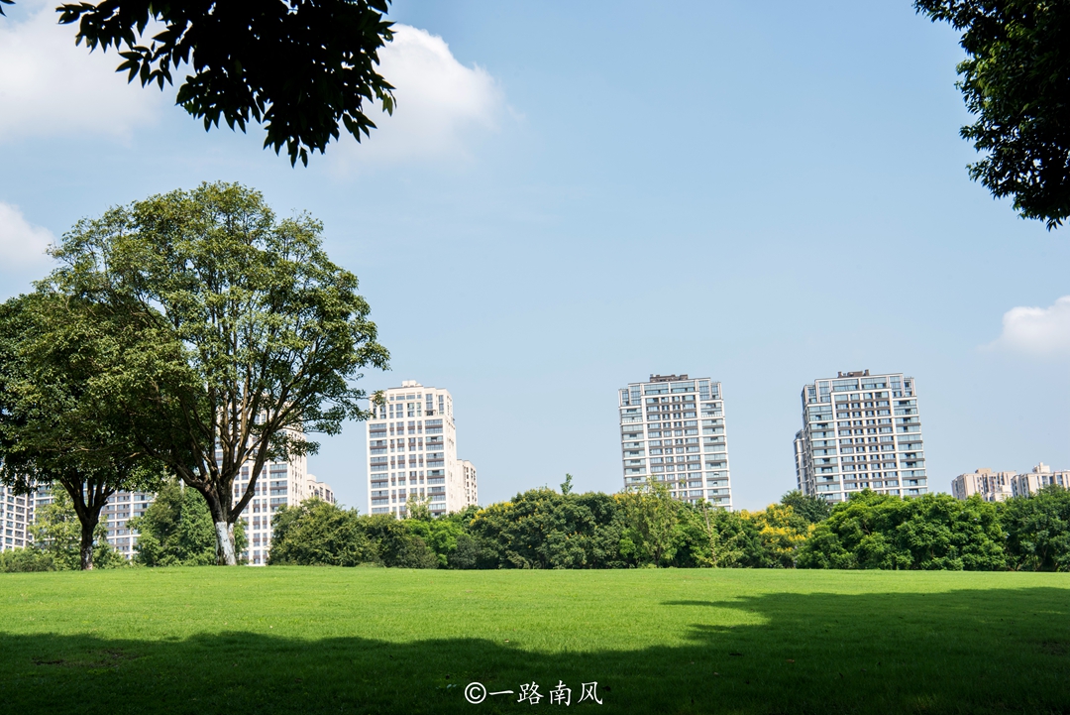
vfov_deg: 28.1
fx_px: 1427
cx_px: 535
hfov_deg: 41.1
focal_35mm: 48
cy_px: 358
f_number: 14
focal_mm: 48
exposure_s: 1/80
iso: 100
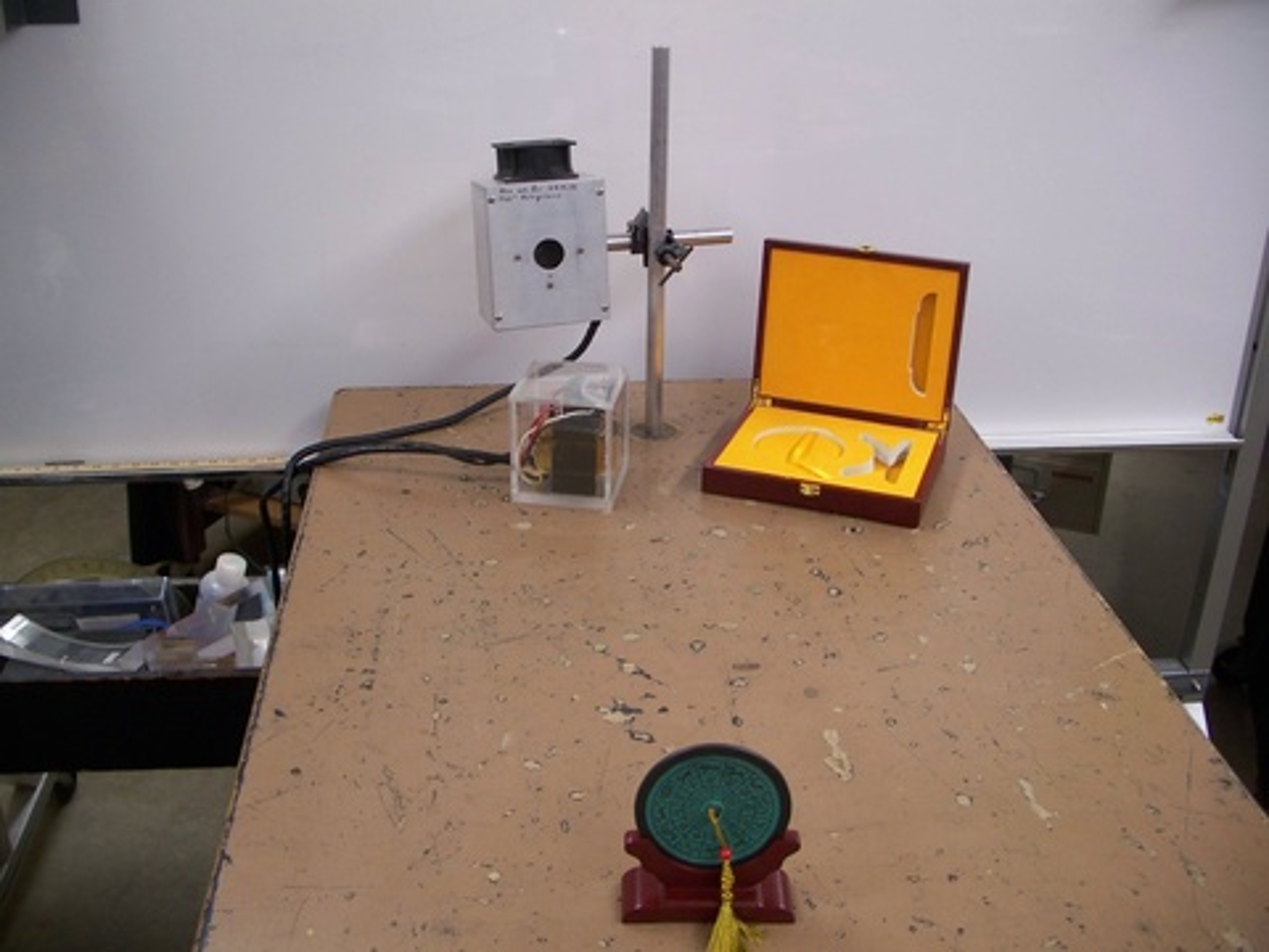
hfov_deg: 50.1
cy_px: 476
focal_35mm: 37
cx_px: 634
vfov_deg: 38.7
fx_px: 1356
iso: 200
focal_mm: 7.8
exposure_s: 1/30
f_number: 2.8
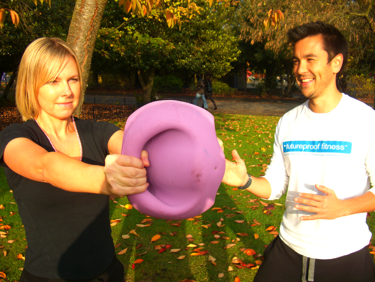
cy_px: 141
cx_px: 188
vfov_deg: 37.7
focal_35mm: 38
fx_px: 412
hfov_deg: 49.0
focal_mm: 7.9
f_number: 5.6
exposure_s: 1/80
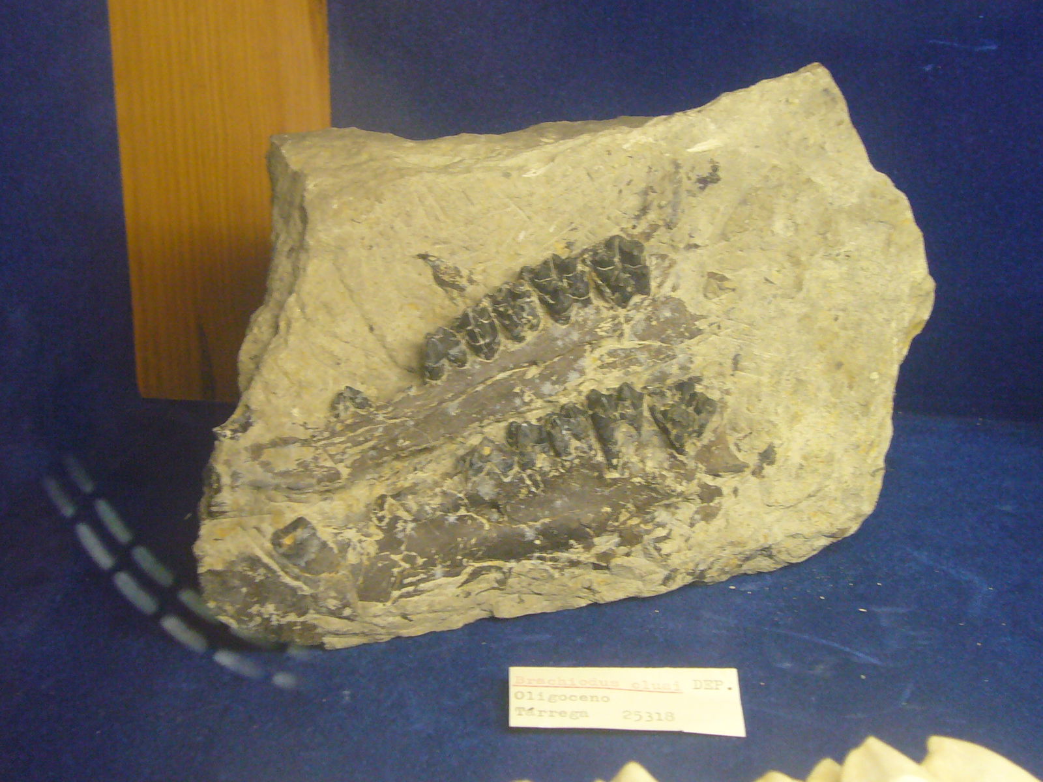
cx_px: 522
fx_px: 1748
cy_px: 391
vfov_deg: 25.2
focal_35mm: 58
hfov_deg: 33.2
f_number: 3.3
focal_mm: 6.9
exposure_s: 1/15
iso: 200
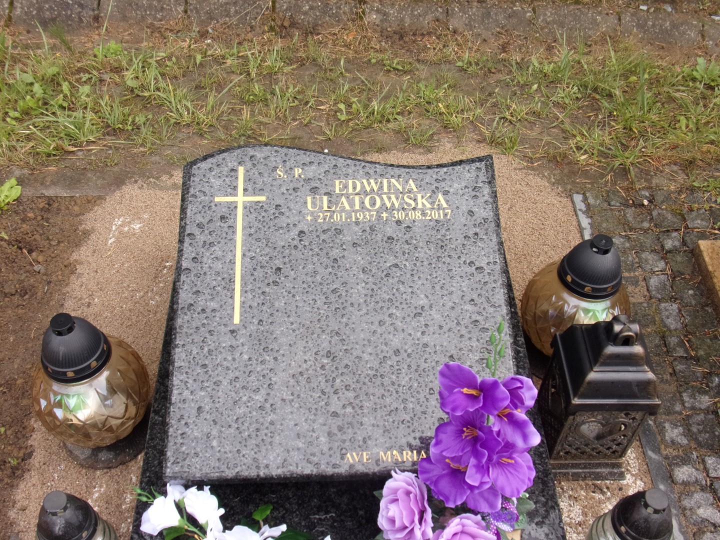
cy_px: 270
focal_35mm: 33
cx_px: 360
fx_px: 686
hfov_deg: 55.4
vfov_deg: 42.9
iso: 80
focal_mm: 5.9
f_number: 3.7
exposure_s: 1/240
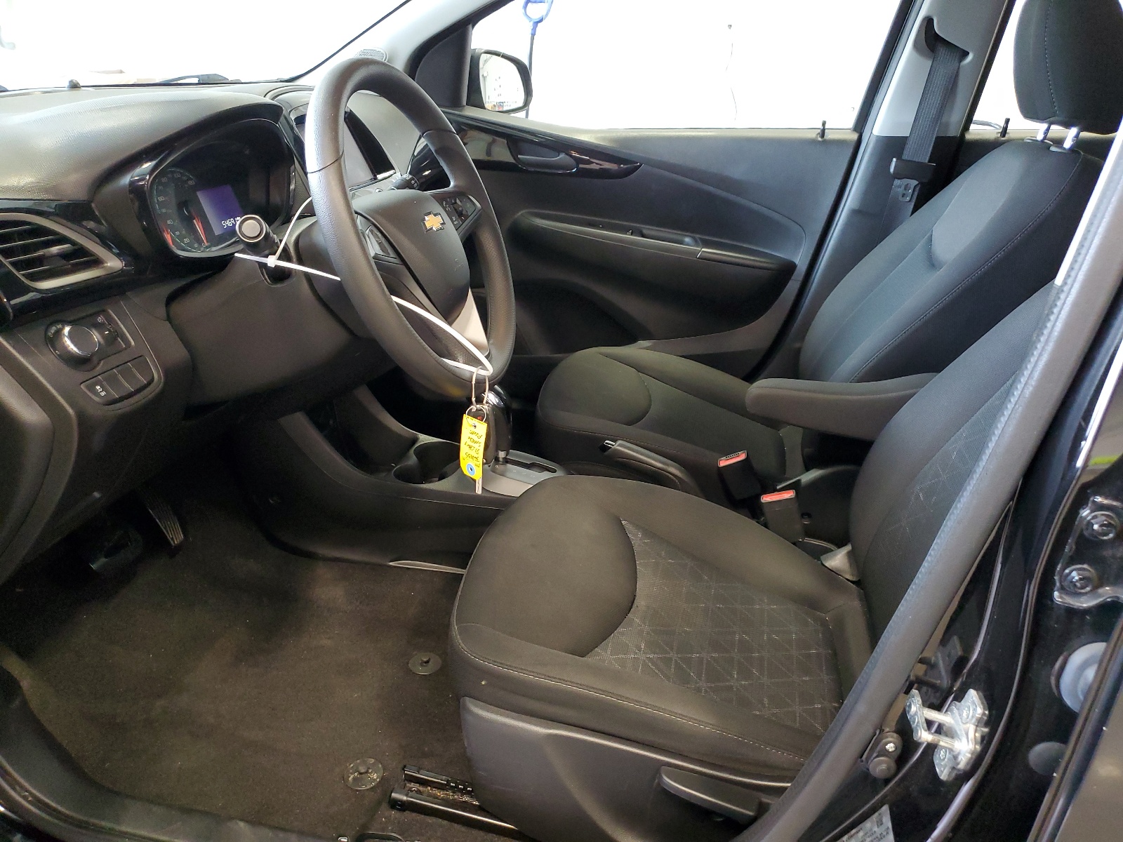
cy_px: 421
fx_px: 843
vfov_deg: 53.1
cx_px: 562
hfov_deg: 67.3
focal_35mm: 26
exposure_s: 1/60.2
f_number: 1.5
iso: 258
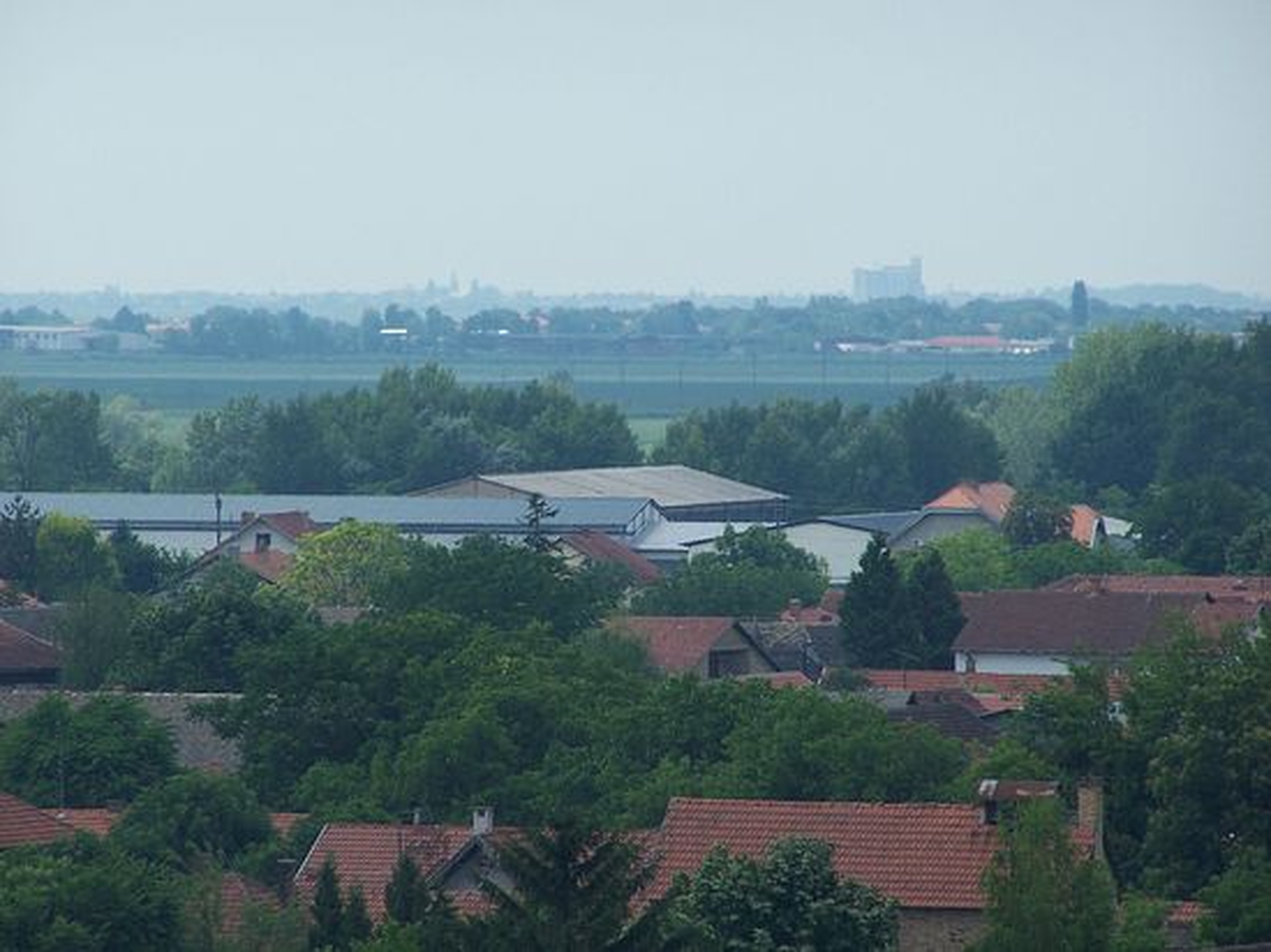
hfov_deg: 5.2
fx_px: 13946
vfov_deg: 3.9
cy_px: 476
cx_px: 636
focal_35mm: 380
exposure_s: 1/750
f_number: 5
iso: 80
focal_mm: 63
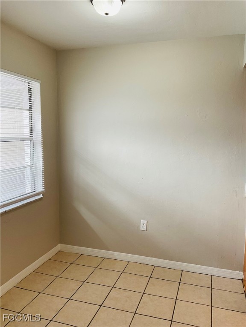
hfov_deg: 48.2
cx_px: 123
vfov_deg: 61.7
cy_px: 164
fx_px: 275
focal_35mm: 29
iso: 50
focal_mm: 3
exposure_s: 1/60
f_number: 1.8
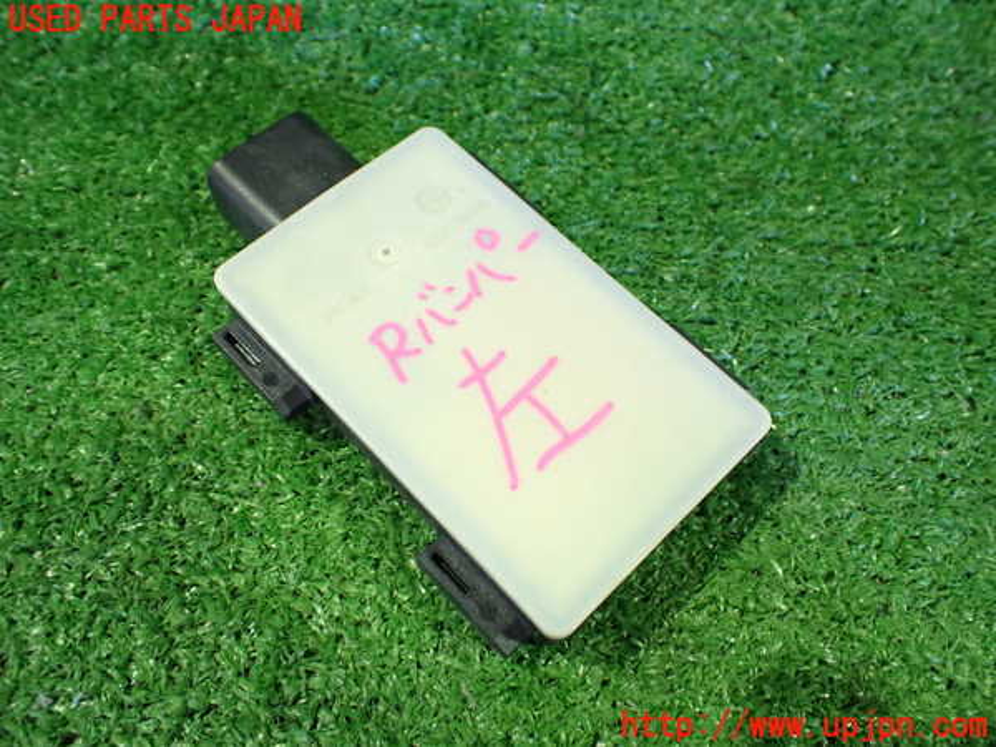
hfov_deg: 60.0
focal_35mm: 30
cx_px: 498
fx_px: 863
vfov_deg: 46.8
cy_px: 374
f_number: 2.3
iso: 800
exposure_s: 1/40
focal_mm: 5.4
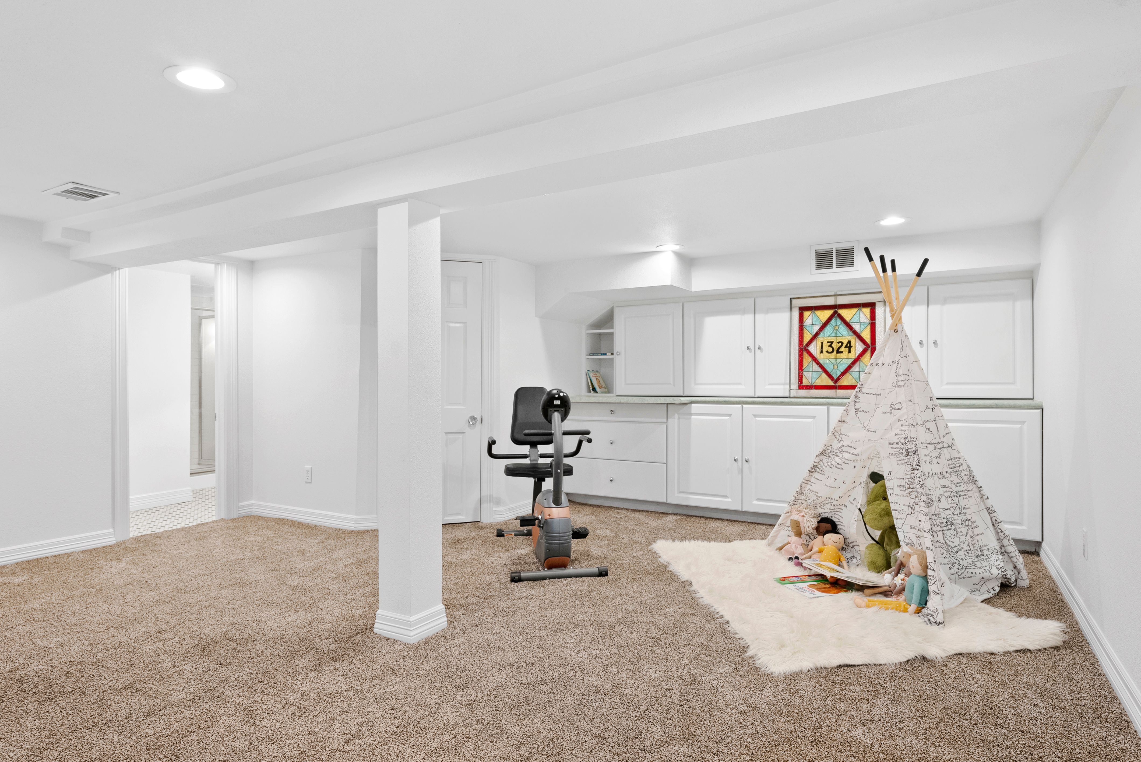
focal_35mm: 20
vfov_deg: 62.0
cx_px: 570
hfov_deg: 83.9
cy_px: 381
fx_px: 634
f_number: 8
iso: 800
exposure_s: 1/4
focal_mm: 20
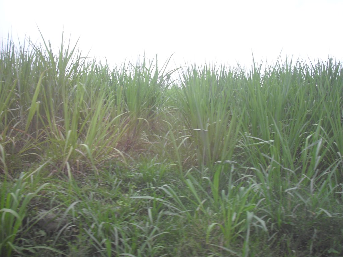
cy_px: 128
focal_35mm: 38
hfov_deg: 49.0
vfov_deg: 37.7
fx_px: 377
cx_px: 172
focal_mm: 6.2
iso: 100
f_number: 2.8
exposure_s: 1/80
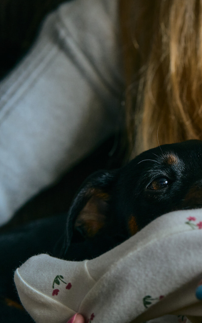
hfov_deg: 9.9
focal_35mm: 131
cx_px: 217
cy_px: 162
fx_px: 1154
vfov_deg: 15.9
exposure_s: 1/125
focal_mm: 85
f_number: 4.5
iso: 1600
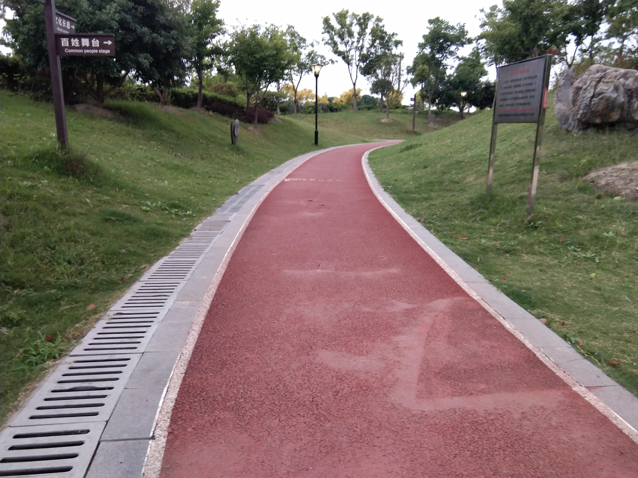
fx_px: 571
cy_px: 239
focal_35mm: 31
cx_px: 319
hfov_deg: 58.4
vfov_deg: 45.4
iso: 250
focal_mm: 3.69
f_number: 2.2
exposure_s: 1/33.3
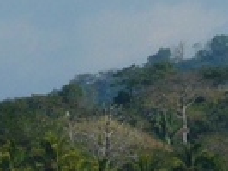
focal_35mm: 1564
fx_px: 10311
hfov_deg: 1.3
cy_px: 313
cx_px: -190
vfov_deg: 1.0
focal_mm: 35.9
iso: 100
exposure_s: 1/400
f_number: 8
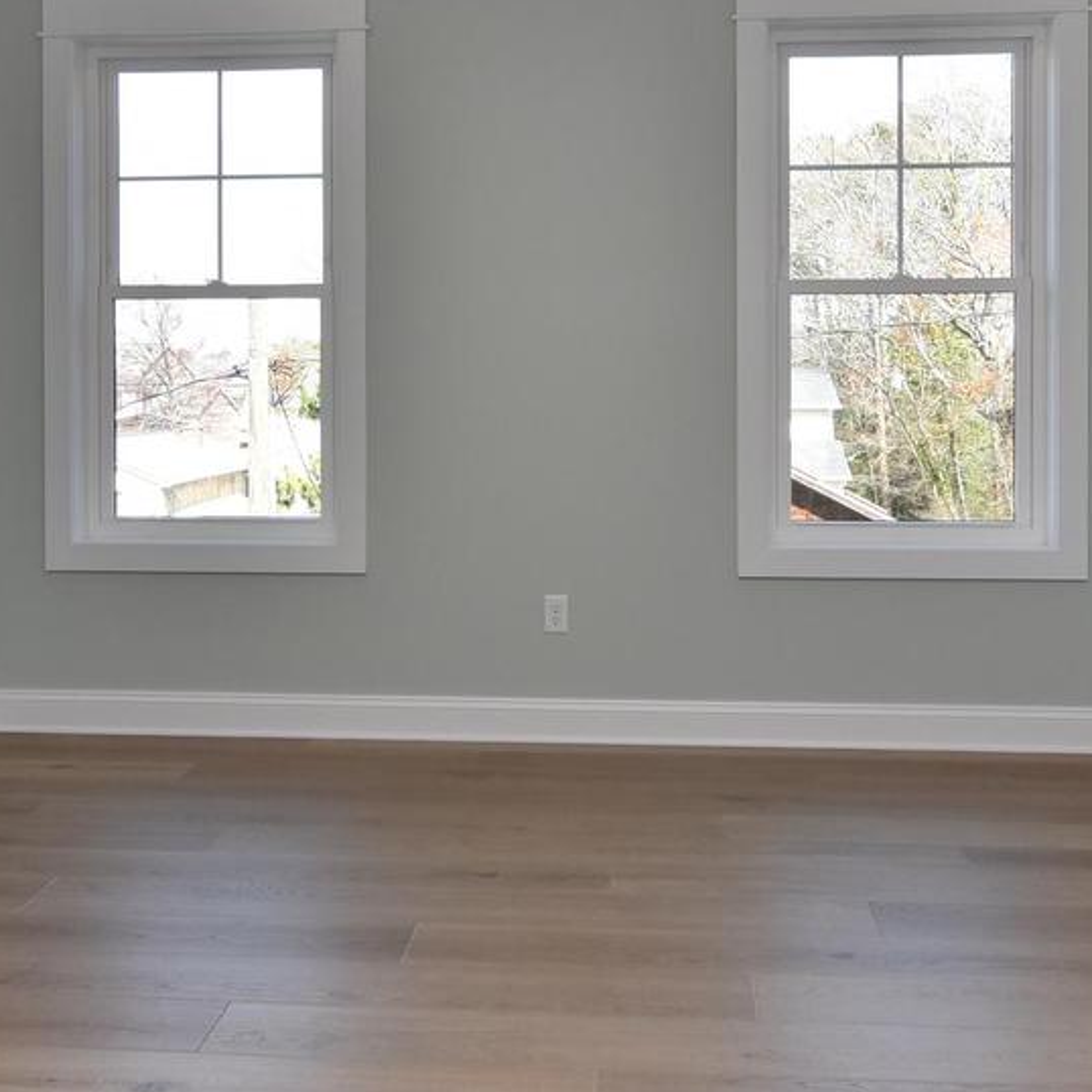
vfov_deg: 40.6
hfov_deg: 40.9
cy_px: 402
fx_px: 1463
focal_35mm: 41
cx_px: 495
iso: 500
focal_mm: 12
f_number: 10
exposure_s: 1/125
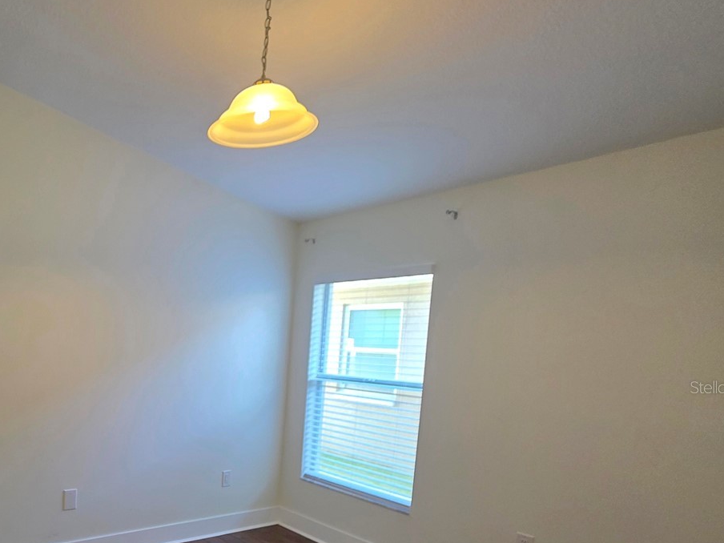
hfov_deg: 65.8
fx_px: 481
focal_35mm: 23
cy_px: 387
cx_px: 125
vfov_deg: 56.8
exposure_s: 1/120
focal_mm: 2.2
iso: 200
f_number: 1.9
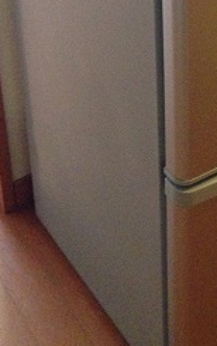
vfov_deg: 20.6
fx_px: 879
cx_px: 251
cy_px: -89
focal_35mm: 93
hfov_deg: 13.7
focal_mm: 4.12
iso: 400
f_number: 2.4
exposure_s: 1/17
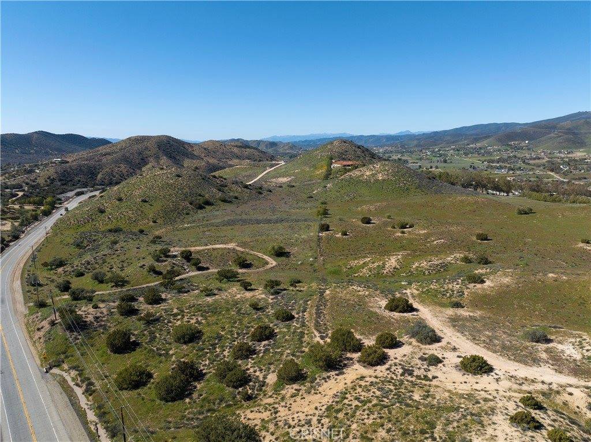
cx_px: 296
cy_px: 221
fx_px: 409
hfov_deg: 71.6
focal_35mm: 24
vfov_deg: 56.7
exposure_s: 1/1250
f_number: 2.8
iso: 100
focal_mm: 12.29
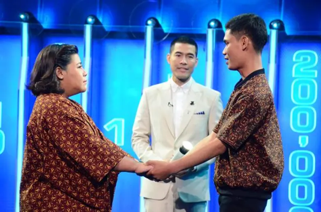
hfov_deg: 9.8
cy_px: 106
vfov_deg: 6.5
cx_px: 160
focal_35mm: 210
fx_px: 1868
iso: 5000
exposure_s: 1/200
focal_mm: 140
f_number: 5.6
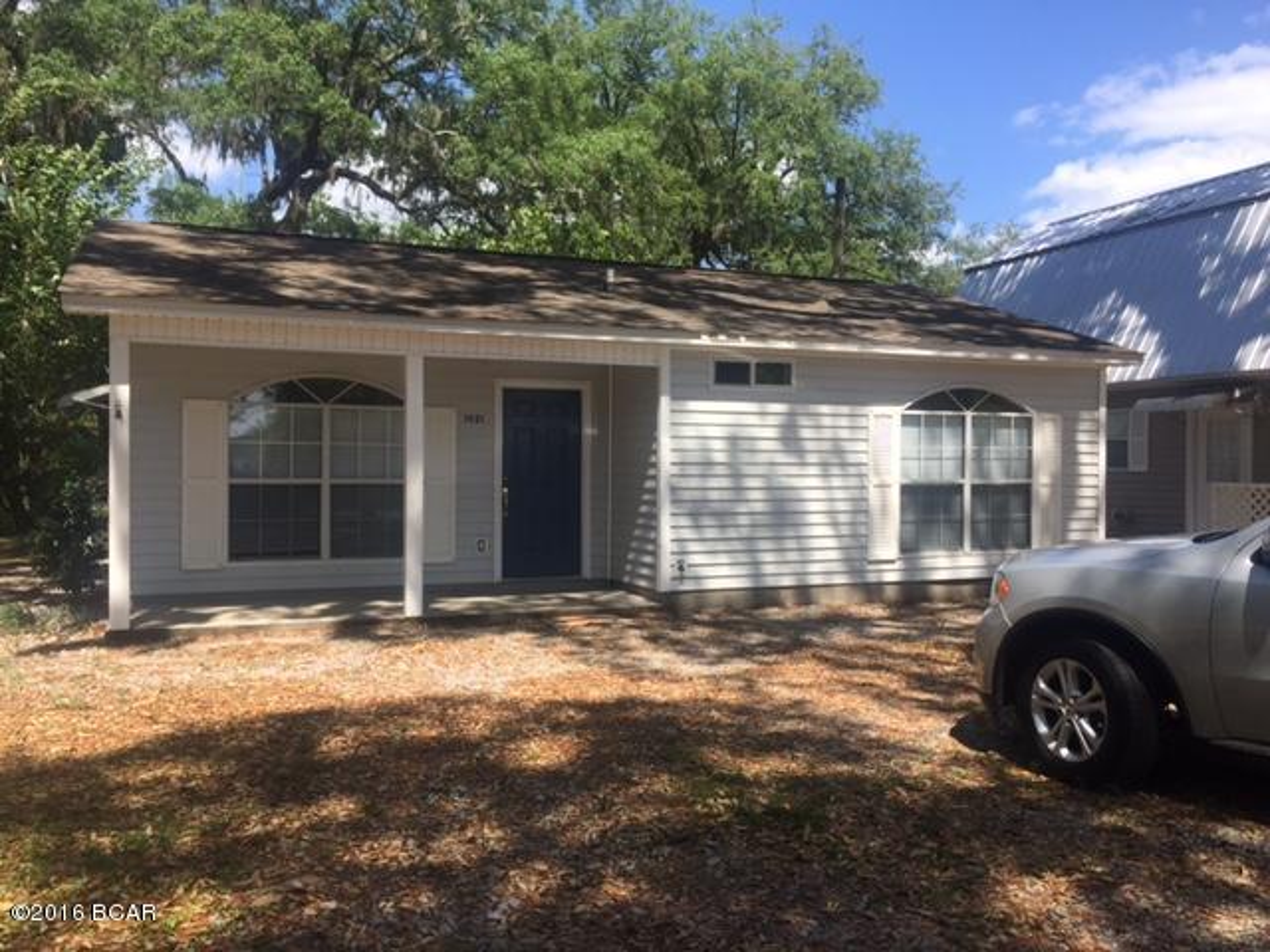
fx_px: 1064
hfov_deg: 61.7
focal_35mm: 29
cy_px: 476
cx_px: 635
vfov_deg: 48.2
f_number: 2.2
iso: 32
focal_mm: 4.15
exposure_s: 1/1199
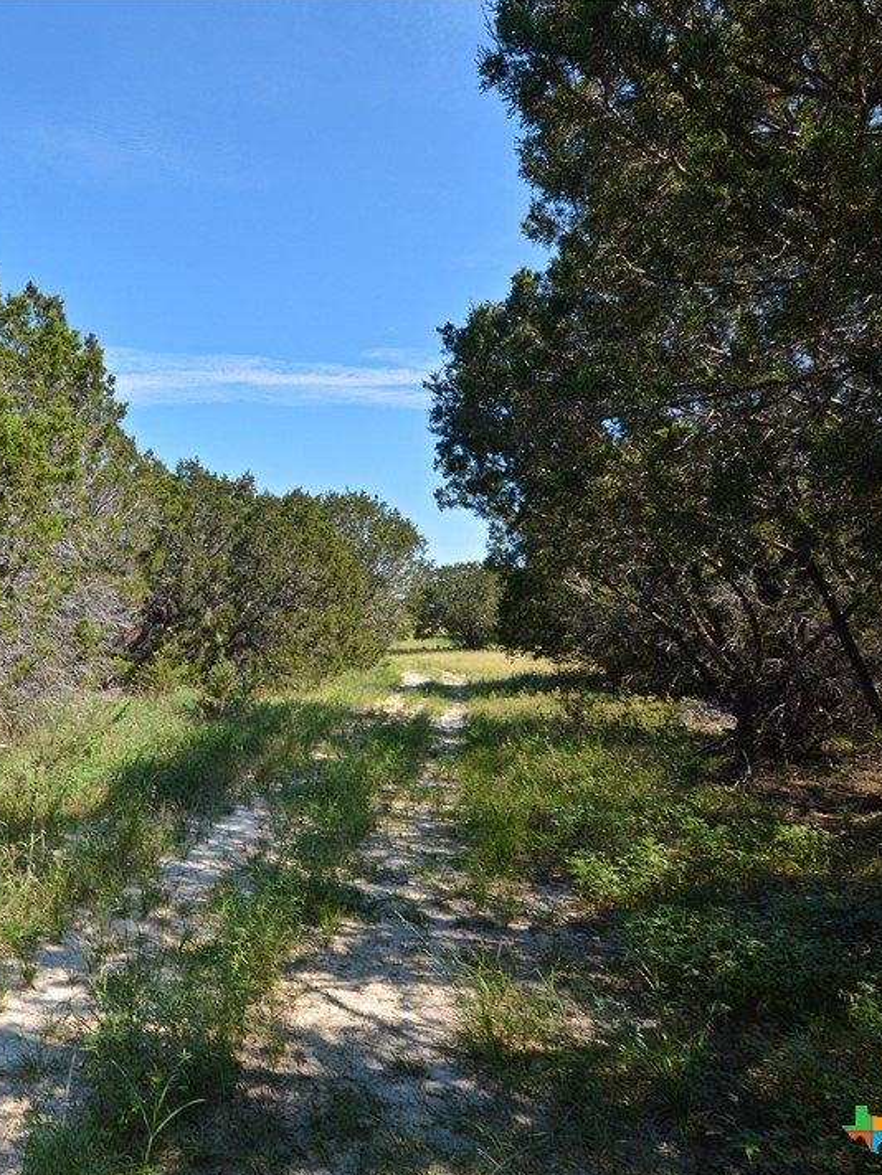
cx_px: 186
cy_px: 591
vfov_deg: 76.4
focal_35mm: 22
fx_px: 747
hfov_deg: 56.9
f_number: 16
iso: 200
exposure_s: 1/40
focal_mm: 10
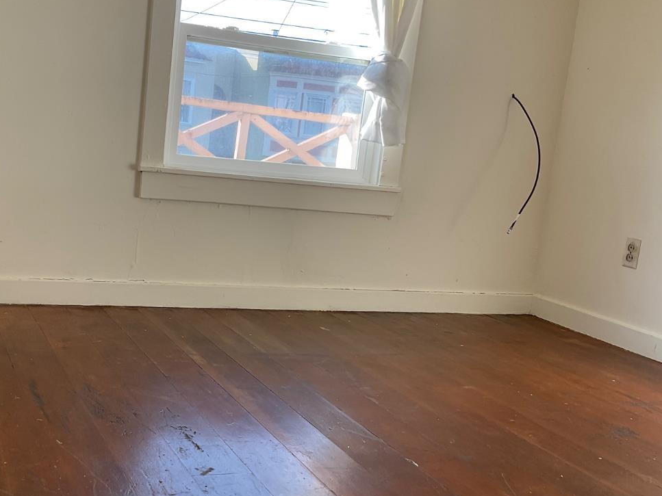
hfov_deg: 41.7
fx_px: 860
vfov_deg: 32.2
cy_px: 260
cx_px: 235
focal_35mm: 45
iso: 20
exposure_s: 1/120
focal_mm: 3
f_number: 1.8
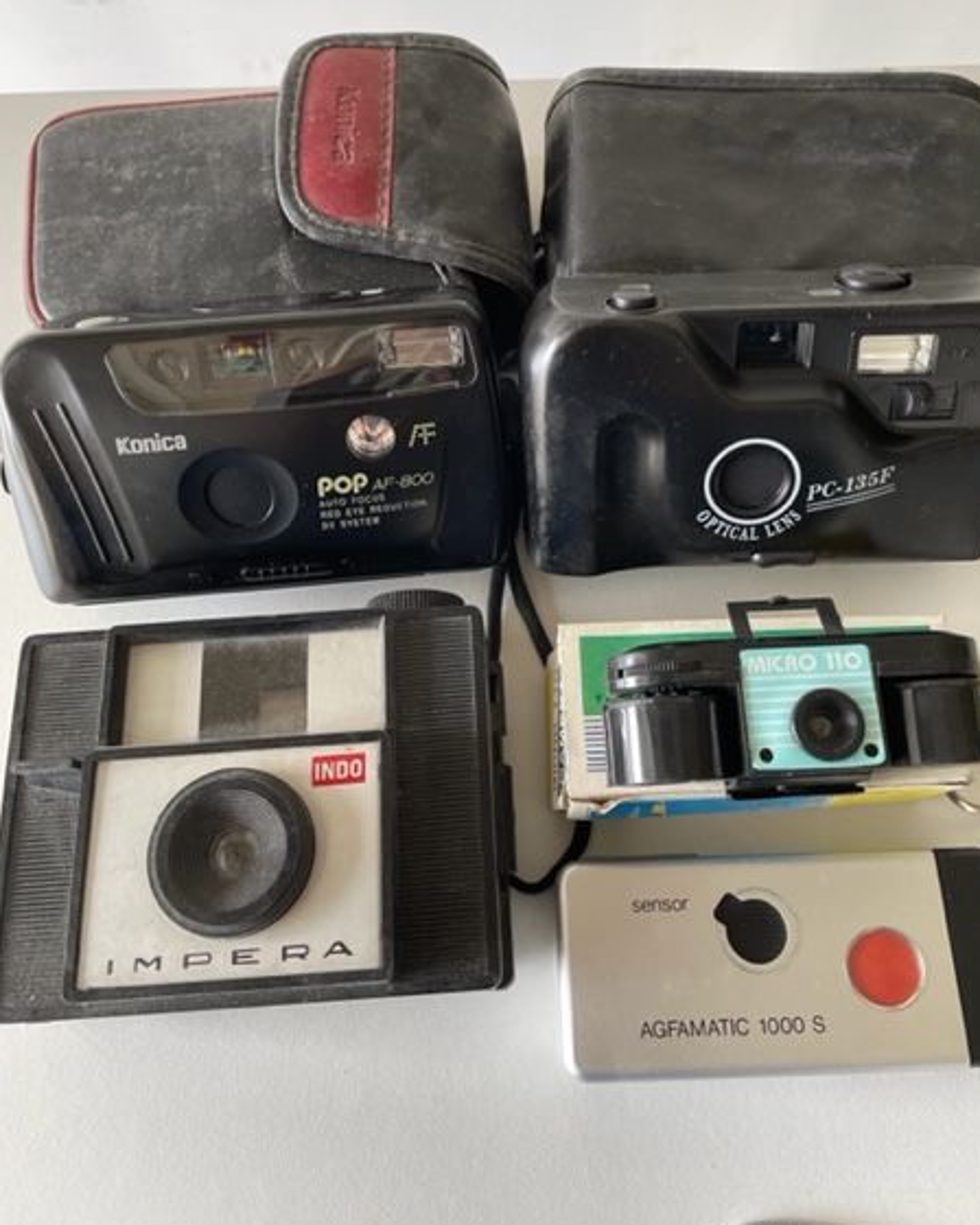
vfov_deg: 60.3
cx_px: 518
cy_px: 538
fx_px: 1051
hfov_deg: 49.9
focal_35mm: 29
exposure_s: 1/121
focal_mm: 4.2
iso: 100
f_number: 1.6
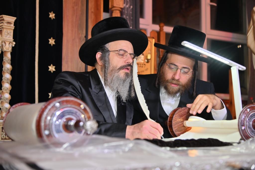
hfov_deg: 39.6
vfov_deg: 27.0
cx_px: 128
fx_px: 354
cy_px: 85
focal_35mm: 50
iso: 500
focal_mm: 50
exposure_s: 1/160
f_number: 4
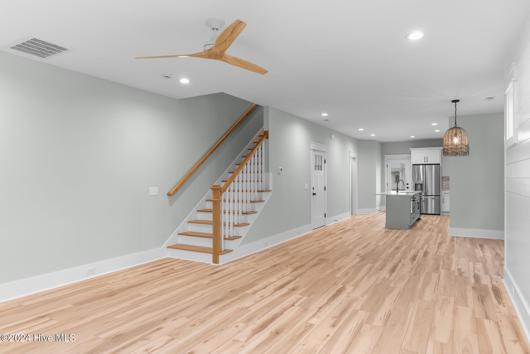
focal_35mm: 23
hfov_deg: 76.1
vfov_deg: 55.1
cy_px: 177
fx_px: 339
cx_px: 265
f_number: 9
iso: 100
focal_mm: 23
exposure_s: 2.5
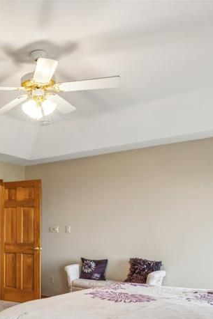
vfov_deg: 47.7
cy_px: 236
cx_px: -24
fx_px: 347
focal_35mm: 39
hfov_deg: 30.3
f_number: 13
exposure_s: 2.5
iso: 125
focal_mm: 17.5
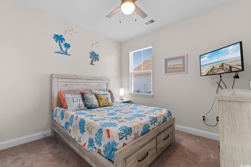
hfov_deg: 100.4
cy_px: 84
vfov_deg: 77.3
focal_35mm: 15
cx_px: 126
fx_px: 105
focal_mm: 10
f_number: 4.5
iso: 100
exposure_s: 1/5
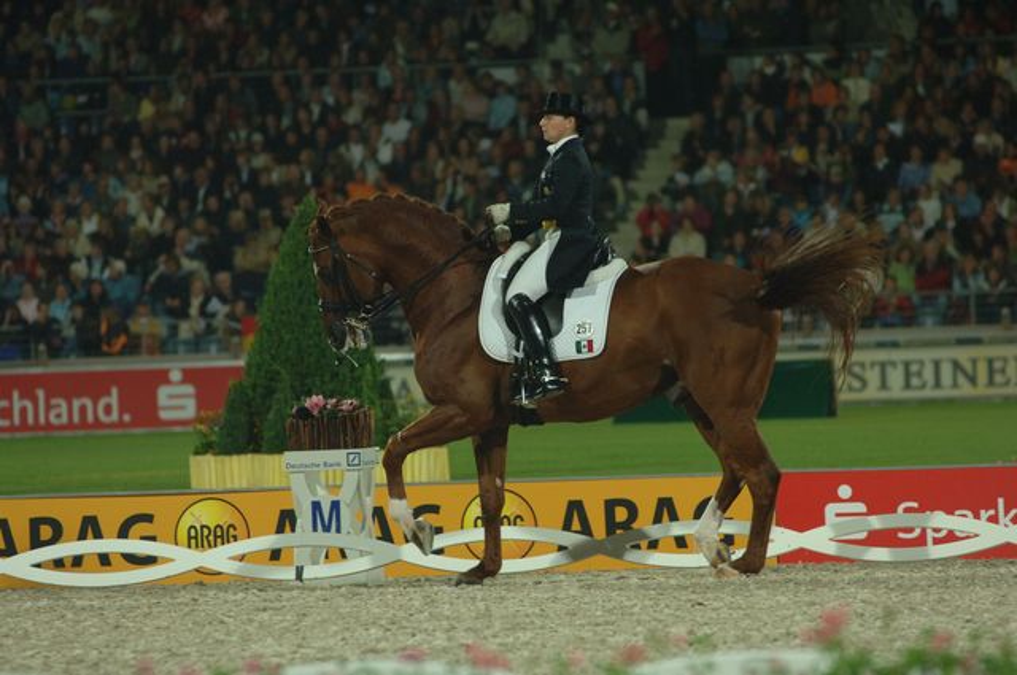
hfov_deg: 6.9
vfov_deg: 4.6
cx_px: 508
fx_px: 8464
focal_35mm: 300
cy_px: 338
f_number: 3.5
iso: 640
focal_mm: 200
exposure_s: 1/320
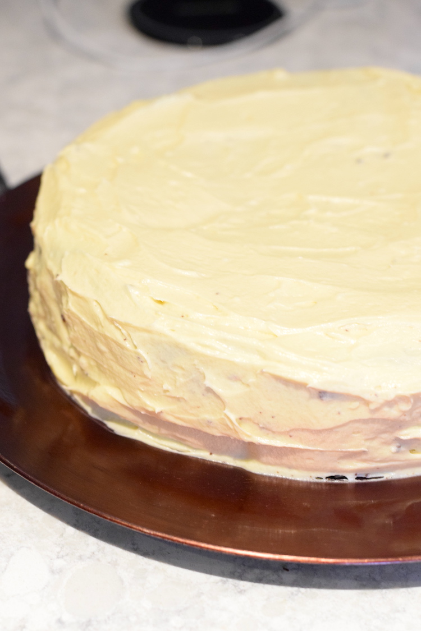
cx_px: 210
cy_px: 316
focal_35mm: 75
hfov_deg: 18.2
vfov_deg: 27.0
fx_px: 1316
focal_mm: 50
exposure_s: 1/125
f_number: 3.5
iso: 3200
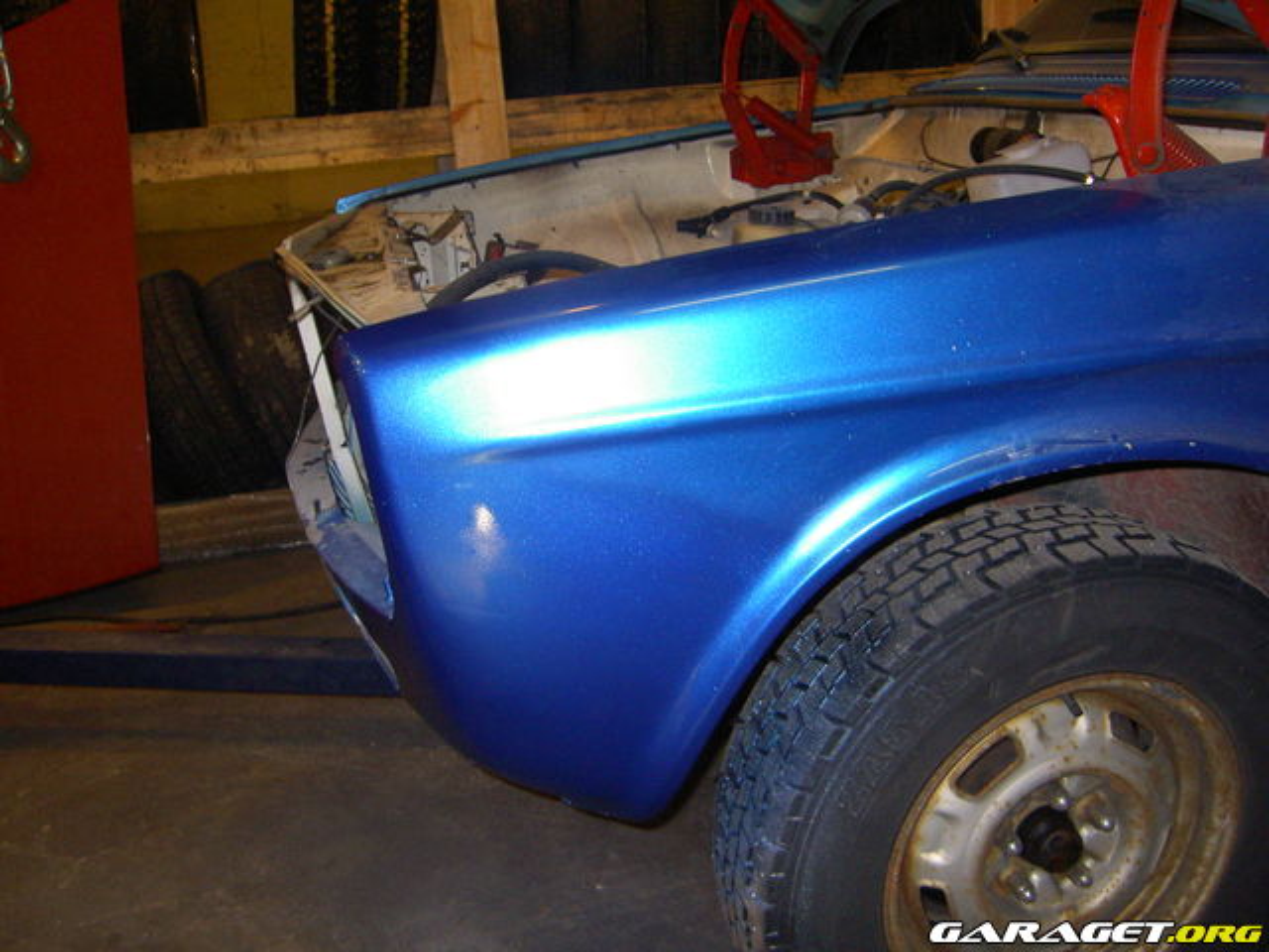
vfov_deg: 41.8
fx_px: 1246
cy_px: 476
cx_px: 634
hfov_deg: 54.0
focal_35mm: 34
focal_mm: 5.6
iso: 200
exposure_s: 1/60
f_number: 2.8
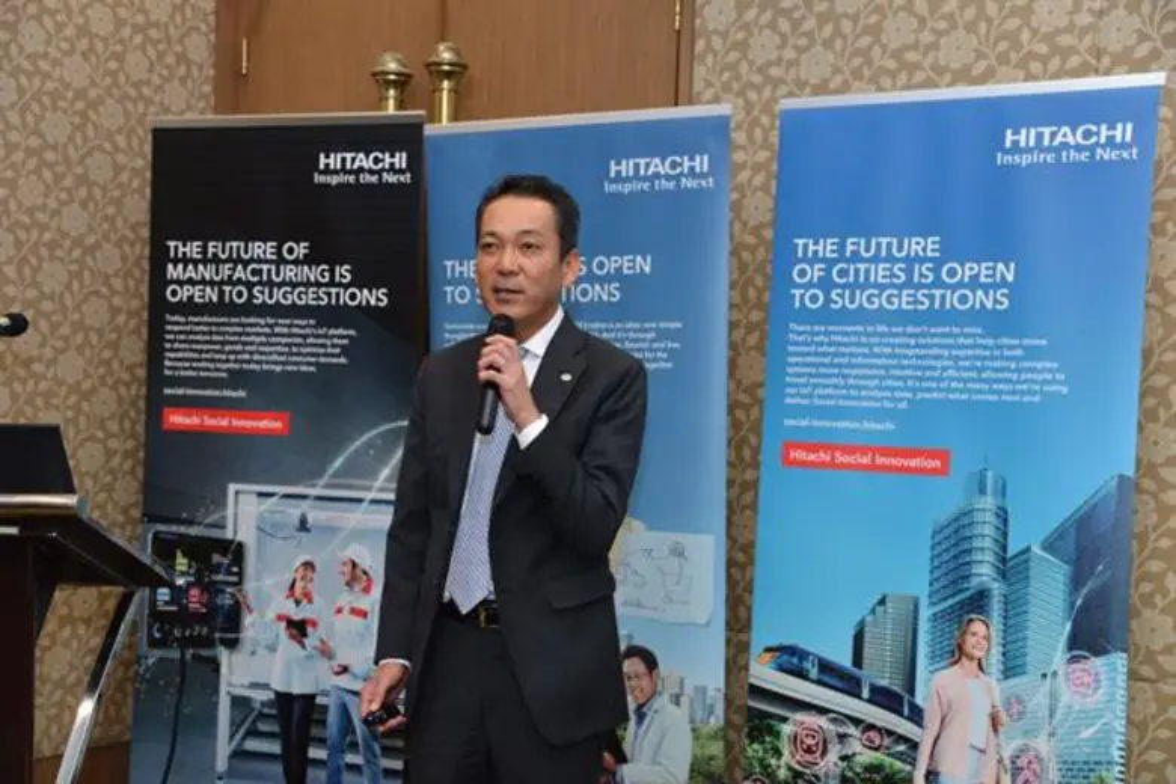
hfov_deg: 38.2
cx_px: 588
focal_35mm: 52
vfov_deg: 26.0
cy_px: 392
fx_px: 1699
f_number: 5
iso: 2500
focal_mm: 52
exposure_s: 1/60
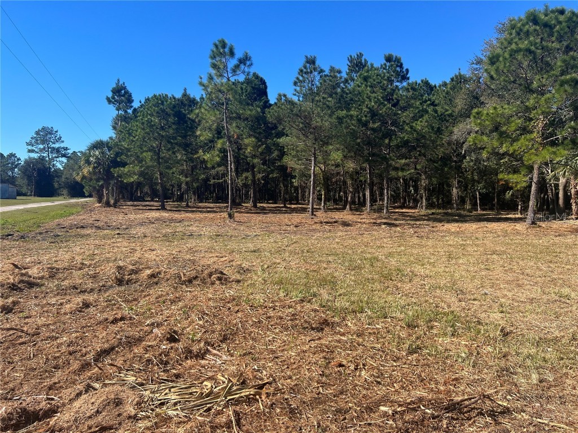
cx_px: 289
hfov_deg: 67.3
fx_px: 434
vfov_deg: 53.1
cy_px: 216
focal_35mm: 26
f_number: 1.5
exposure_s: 1/2841
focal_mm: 5.7
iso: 50
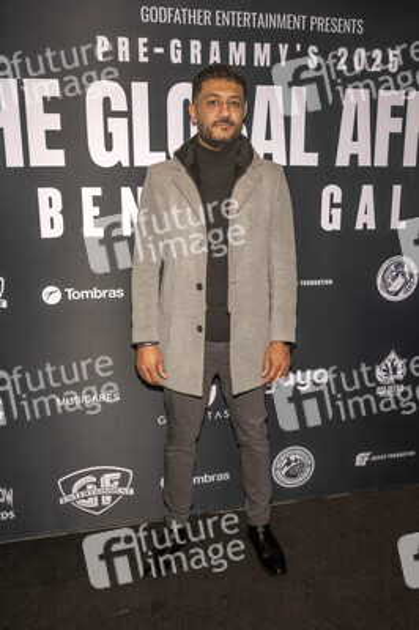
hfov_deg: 46.3
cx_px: 210
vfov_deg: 65.5
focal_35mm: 28
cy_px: 315
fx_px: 490
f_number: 5.6
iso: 800
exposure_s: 1/200
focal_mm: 28
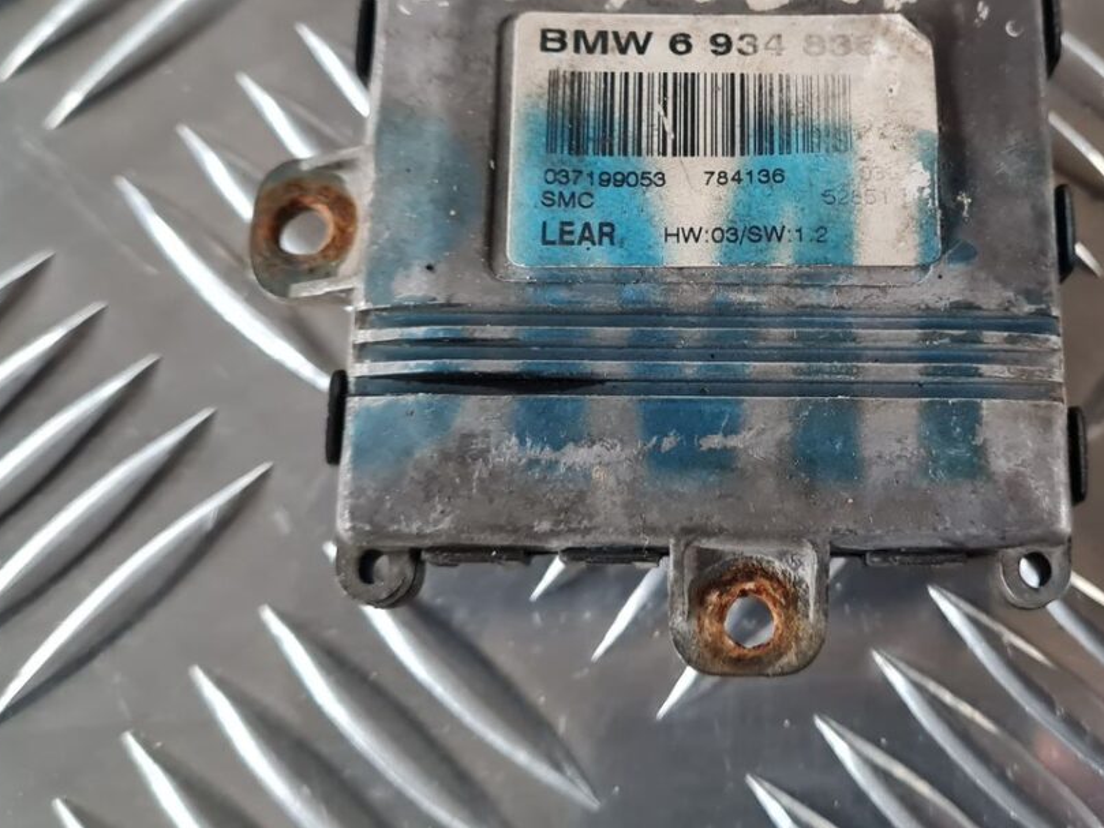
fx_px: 1435
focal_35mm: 45
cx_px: 738
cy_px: 235
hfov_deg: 41.5
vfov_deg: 31.8
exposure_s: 1/50
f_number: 1.8
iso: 400
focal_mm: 5.4
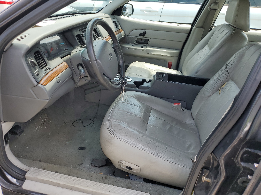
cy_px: 98
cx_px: 130
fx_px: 196
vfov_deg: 53.1
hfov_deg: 67.3
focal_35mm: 26
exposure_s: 1/625
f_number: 1.5
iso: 50
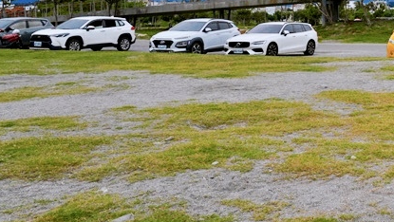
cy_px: -18
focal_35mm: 62
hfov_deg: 29.1
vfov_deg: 18.7
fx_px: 648
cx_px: 476
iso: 320
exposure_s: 1/1000
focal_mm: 24
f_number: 8
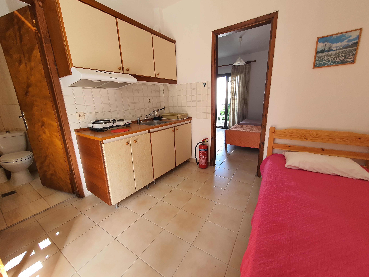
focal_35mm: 13
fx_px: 139
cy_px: 138
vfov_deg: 89.9
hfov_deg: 106.2
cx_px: 184
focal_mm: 1.8
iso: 50
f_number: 2.2
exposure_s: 1/60
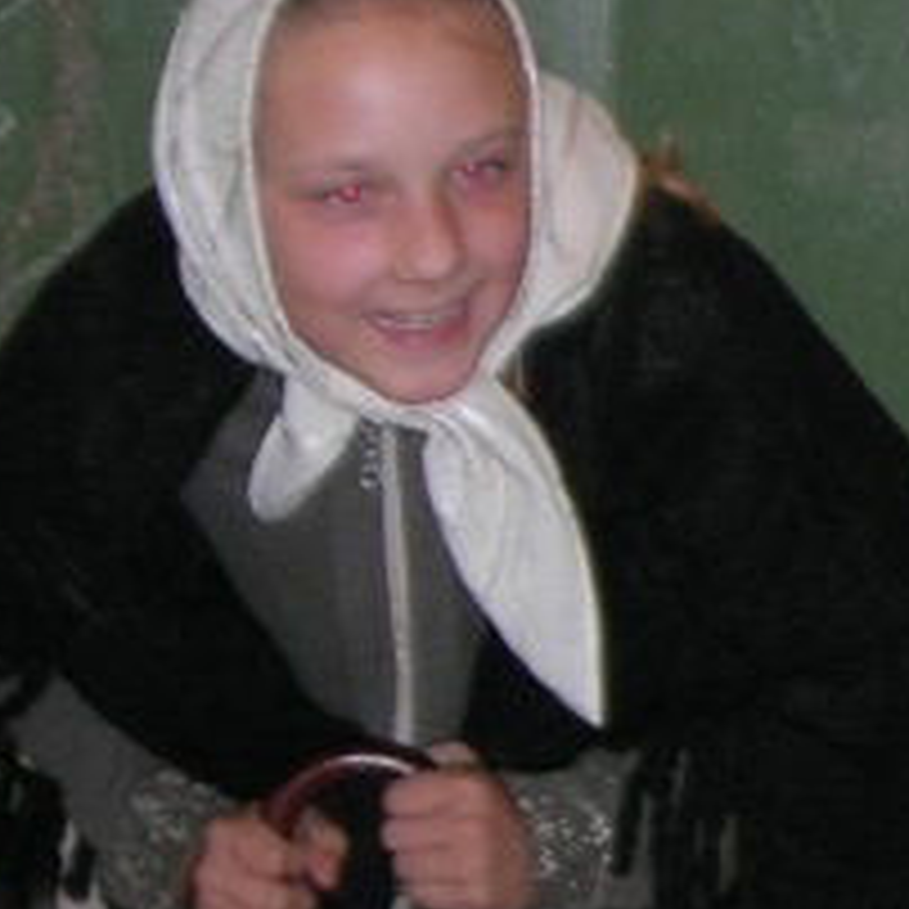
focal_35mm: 151
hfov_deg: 10.7
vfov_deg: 11.6
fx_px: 4486
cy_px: 405
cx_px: 1753
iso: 64
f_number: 2.8
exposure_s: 1/60.1
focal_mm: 7.8
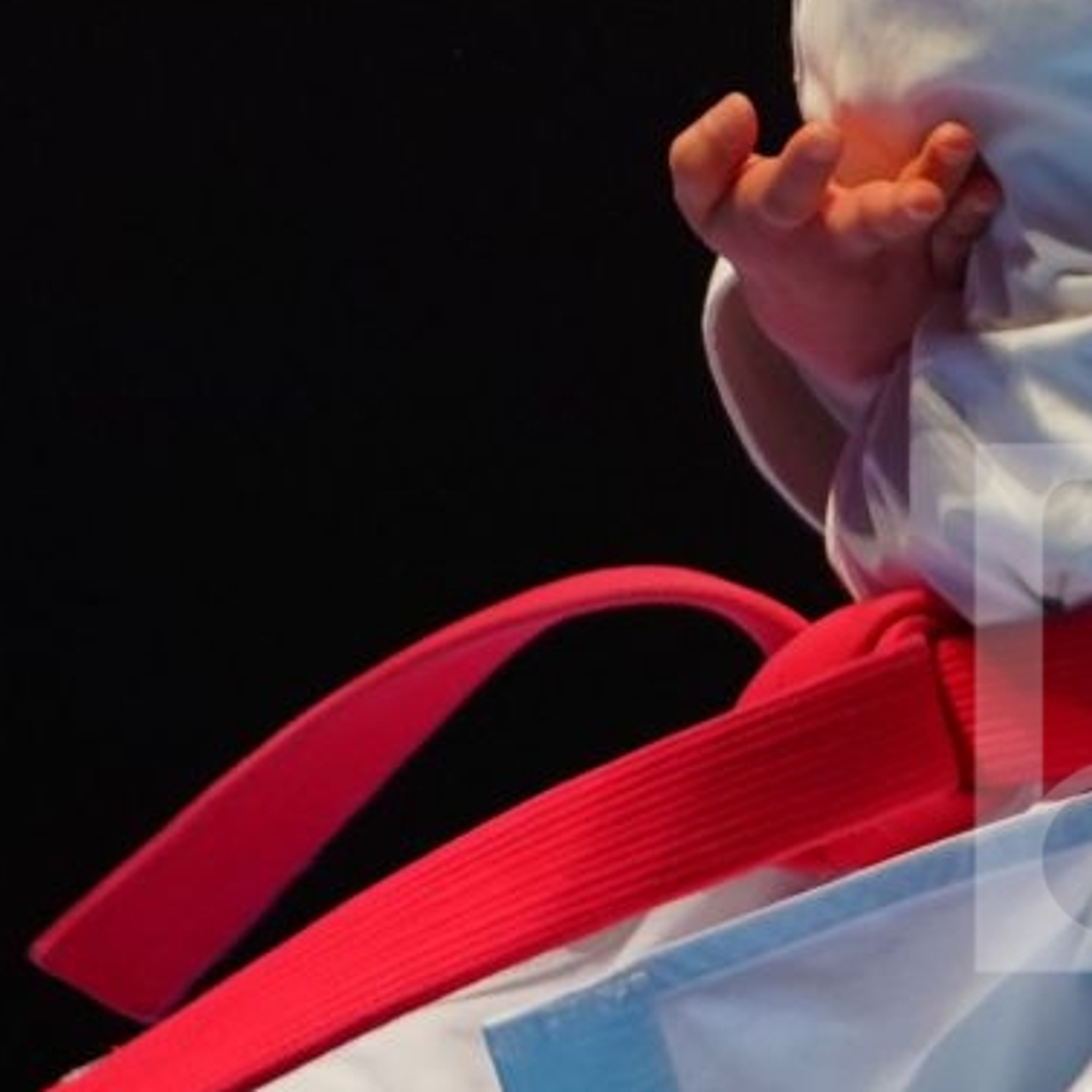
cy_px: -322
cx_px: 1246
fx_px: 38617
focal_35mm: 1082
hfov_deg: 1.6
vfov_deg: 1.6
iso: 1000
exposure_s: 1/500
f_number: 2.8
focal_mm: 178
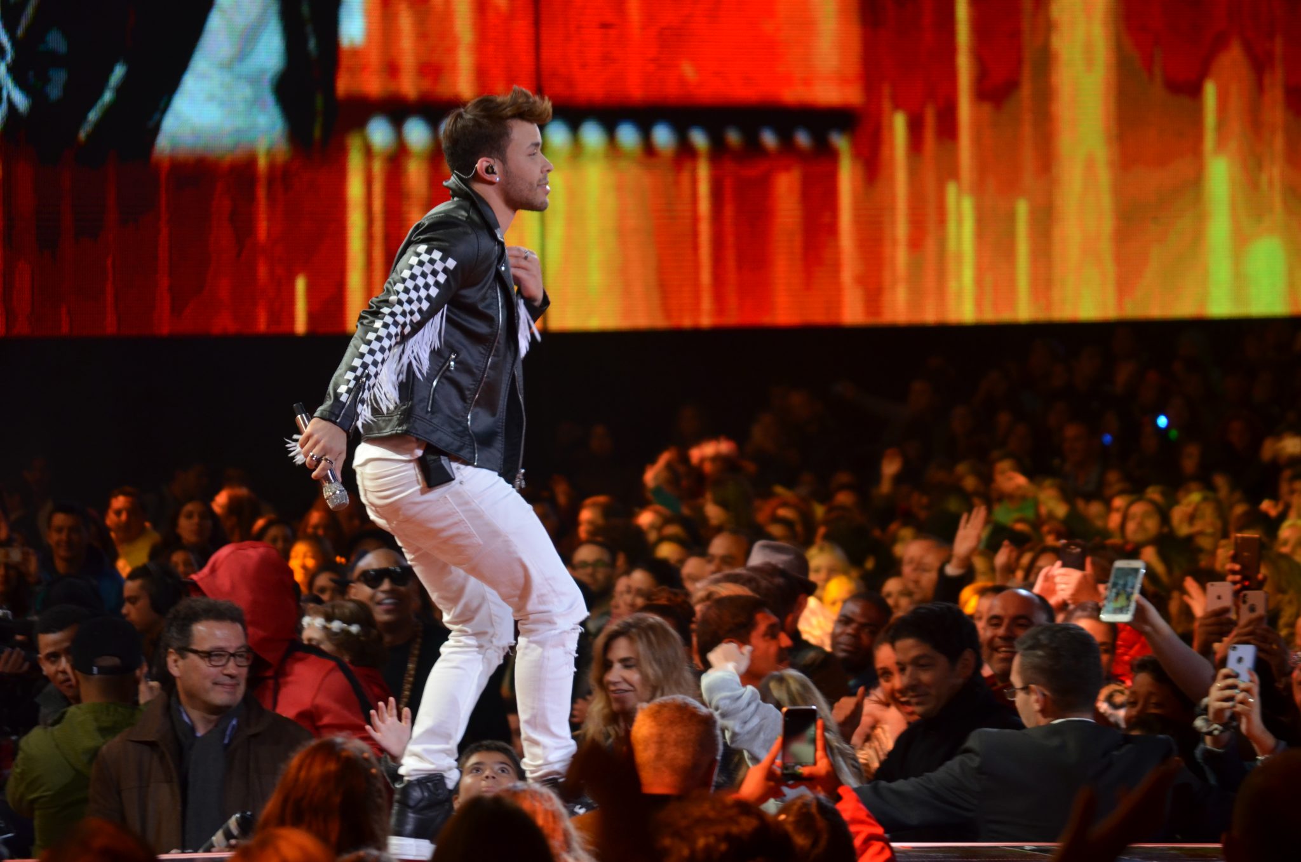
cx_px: 650
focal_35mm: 240
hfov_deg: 8.6
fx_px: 8654
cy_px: 431
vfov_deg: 5.7
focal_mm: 160
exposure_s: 1/125
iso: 800
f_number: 5.3
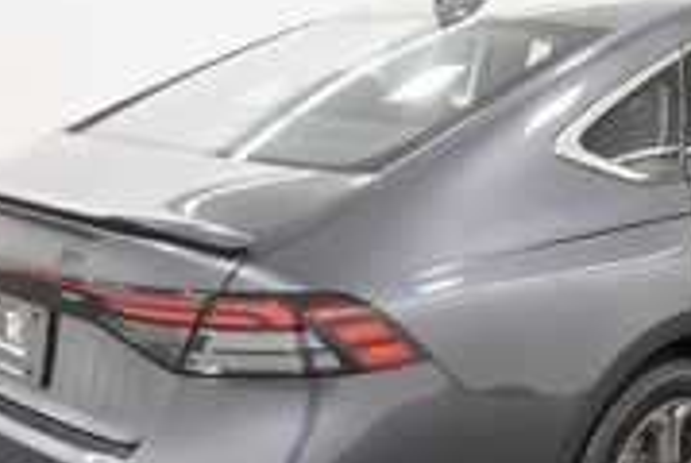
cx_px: 525
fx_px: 1288
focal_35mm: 67
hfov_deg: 29.5
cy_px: 303
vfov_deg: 20.3
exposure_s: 1/125
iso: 1600
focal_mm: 20
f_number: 5.6
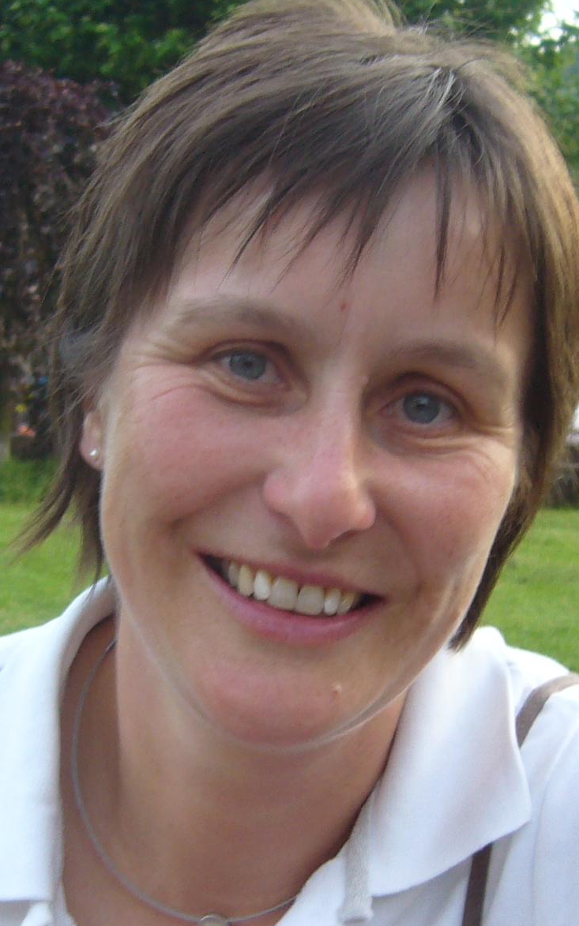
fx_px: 2045
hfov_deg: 16.1
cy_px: 628
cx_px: 203
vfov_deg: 25.4
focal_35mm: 81
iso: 80
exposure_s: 1/40
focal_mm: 5.8
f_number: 2.8
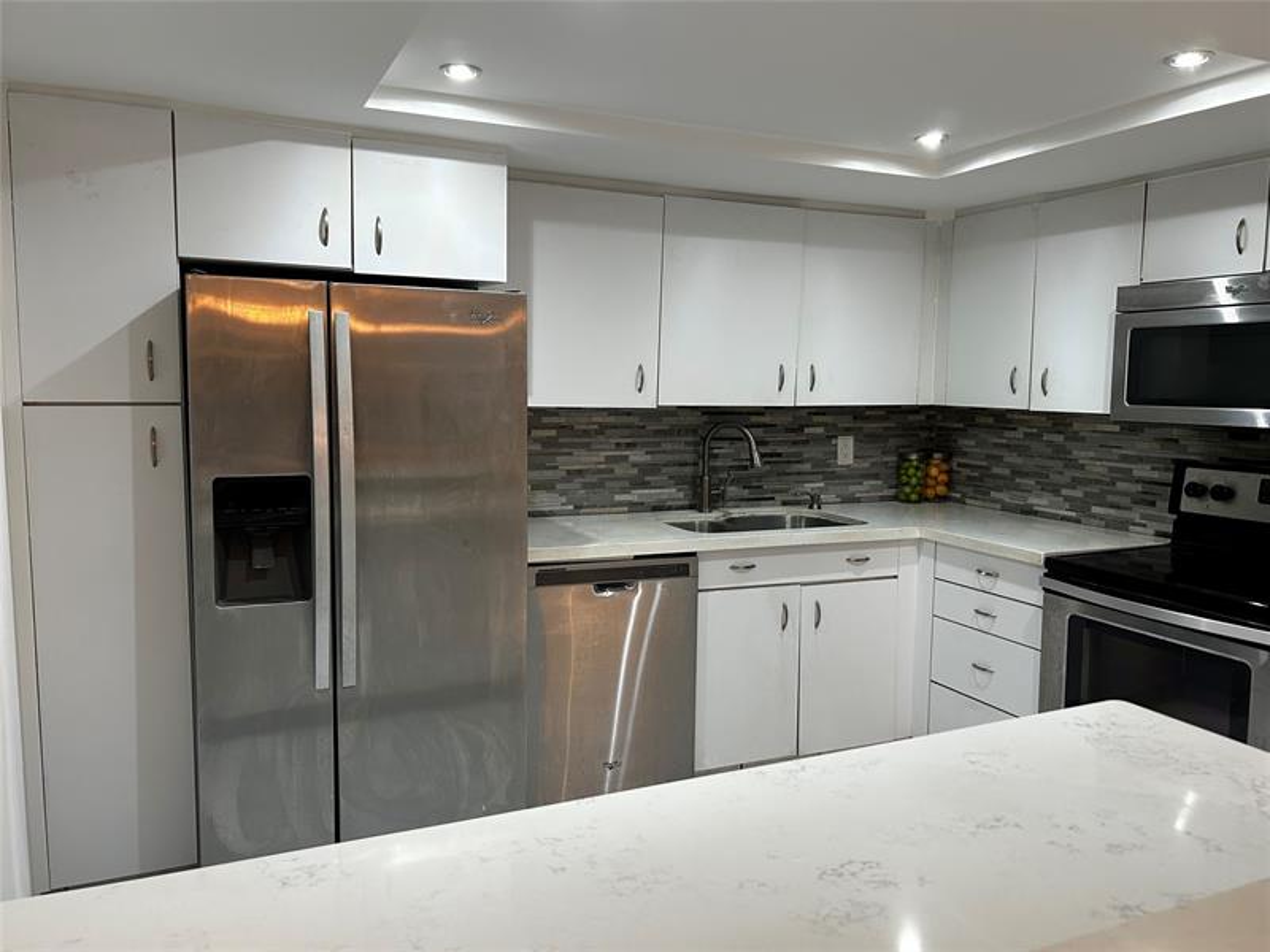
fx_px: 954
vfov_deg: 53.1
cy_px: 476
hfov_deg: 67.3
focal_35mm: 26
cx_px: 635
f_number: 1.5
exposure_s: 1/120
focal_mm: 5.7
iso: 125
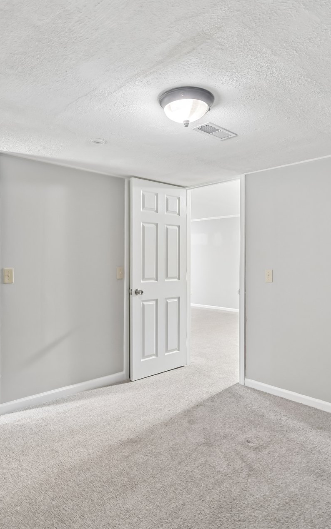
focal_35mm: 23
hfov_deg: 53.0
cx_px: 163
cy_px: 263
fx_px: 332
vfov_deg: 77.2
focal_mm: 14
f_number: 8
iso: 400
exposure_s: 1/2
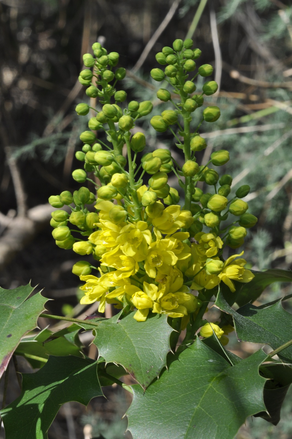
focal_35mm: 90
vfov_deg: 22.6
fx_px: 1098
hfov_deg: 15.2
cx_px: 146
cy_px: 220
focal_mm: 60
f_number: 29
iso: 200
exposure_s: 1/13
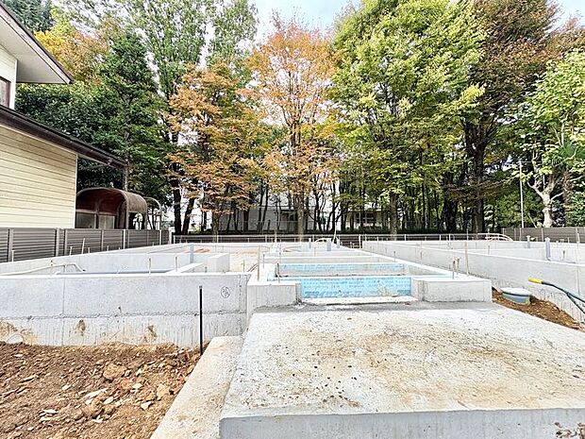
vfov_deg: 85.7
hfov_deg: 102.1
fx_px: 237
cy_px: 220
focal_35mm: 14
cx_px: 292
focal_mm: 2.22
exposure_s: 1/552
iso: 40
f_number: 2.2
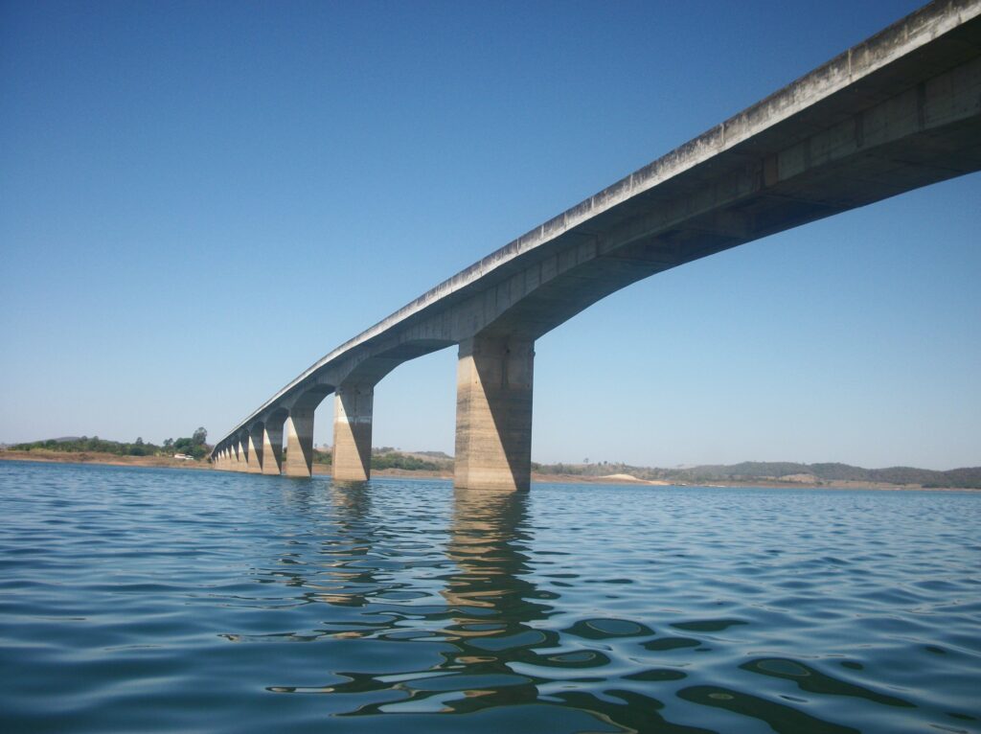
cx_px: 490
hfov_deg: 52.7
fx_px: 991
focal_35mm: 35
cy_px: 367
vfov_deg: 40.6
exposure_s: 1/160
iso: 80
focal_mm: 6.3
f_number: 8.8
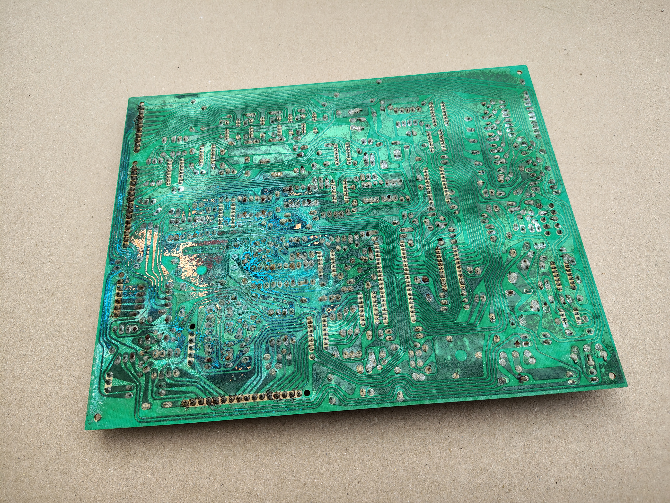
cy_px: 252
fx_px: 465
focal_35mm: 24
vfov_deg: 56.8
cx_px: 335
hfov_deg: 71.6
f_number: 1.8
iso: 100
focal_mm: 5.56
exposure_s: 1/618
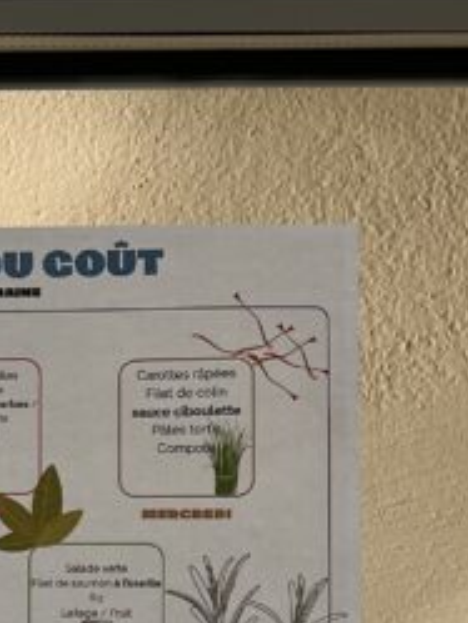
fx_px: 1927
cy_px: 1249
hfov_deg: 13.5
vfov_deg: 15.0
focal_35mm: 107
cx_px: -68
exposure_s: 1/154
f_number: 1.6
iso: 40
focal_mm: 5.1
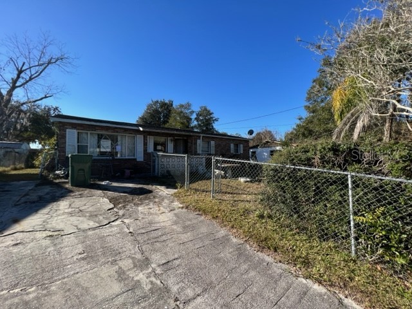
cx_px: 206
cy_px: 154
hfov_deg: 106.2
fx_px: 155
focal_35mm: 13
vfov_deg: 89.9
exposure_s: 1/896
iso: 32
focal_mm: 1.57
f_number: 1.8
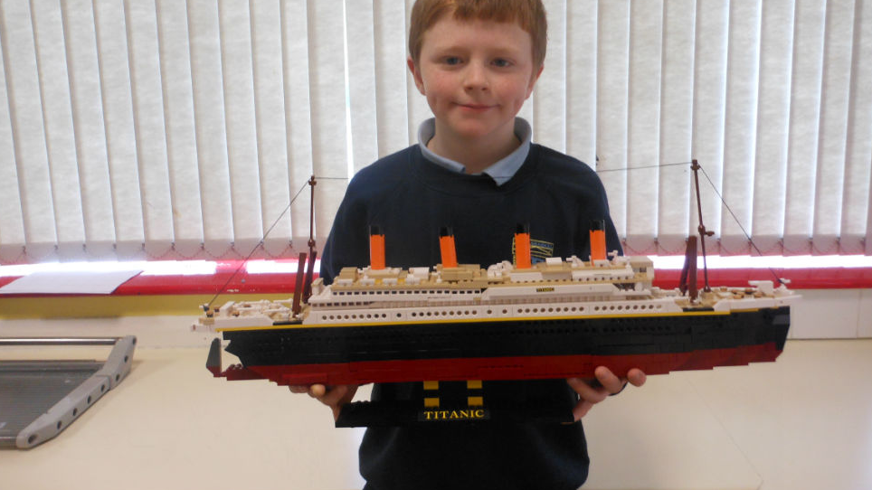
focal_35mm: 31
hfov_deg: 62.6
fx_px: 717
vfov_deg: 37.5
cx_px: 439
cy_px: 183
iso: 200
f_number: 3.7
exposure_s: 1/30
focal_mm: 5
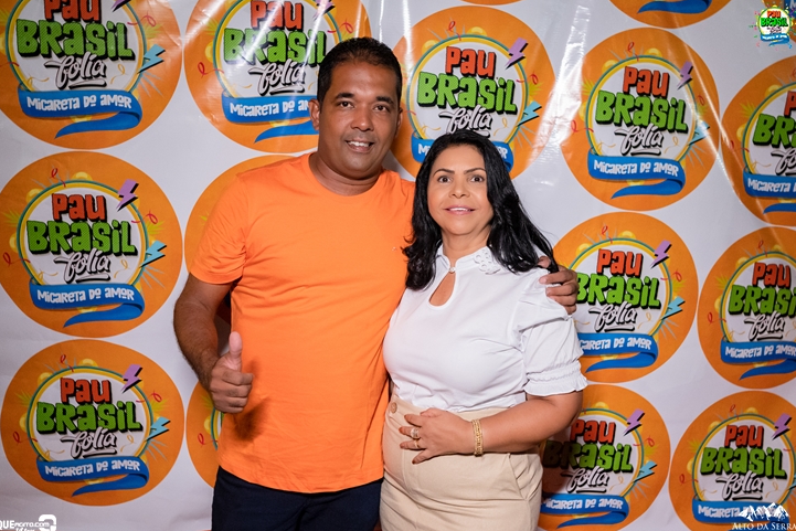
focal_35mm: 37
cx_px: 395
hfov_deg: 51.9
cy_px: 268
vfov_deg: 36.0
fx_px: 818
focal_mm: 24
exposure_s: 1/320
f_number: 2.8
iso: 2500
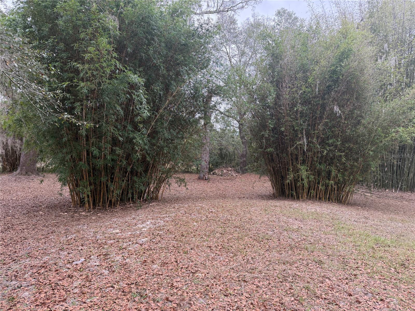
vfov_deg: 56.8
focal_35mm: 24
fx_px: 288
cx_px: 208
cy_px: 156
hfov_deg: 71.6
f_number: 1.78
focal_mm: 6.76
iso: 100
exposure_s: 1/177
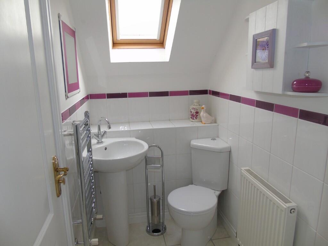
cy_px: 123
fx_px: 237
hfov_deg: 69.4
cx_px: 164
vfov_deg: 54.9
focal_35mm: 25
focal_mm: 4.4
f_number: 3.4
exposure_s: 1/30
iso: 80
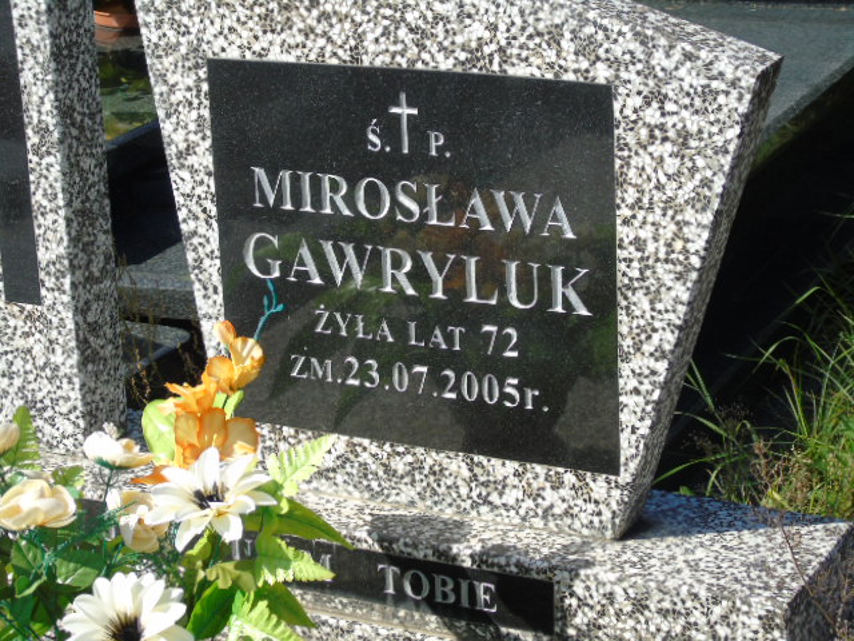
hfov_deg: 20.9
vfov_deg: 15.7
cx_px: 427
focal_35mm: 94
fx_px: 2319
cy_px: 320
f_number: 4.3
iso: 80
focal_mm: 17
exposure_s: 1/500
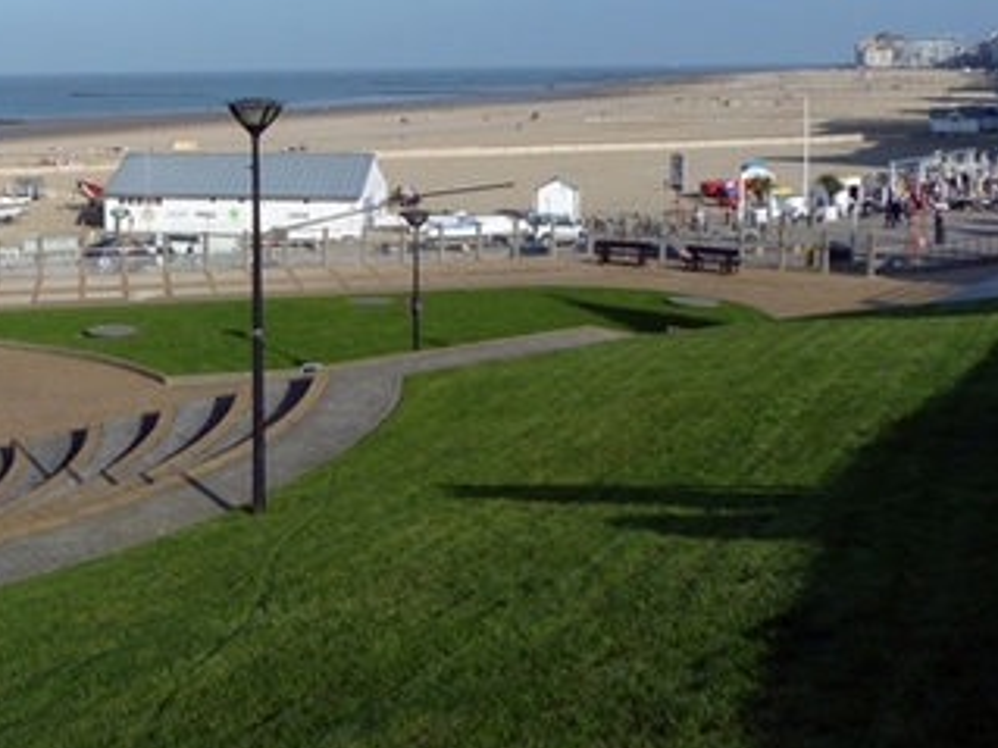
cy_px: 150
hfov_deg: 38.5
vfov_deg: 30.1
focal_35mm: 47
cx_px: 166
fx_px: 1355
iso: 80
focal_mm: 4.5
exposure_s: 1/400
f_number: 5.6
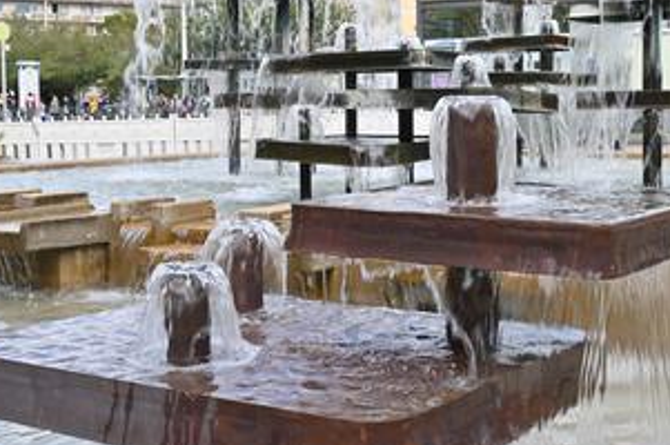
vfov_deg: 23.3
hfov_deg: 34.2
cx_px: 451
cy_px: 158
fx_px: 1078
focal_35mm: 58
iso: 64
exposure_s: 1/60
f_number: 9
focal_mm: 33
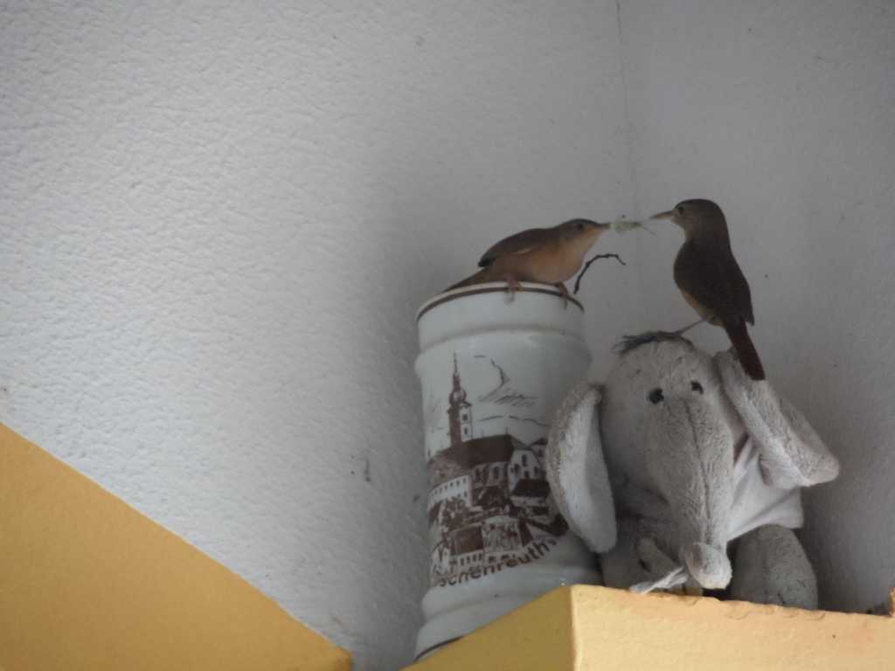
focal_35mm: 306
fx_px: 7912
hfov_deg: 6.5
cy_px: 336
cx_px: 448
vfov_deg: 4.9
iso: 640
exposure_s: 1/90
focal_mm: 49.7
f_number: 5.2
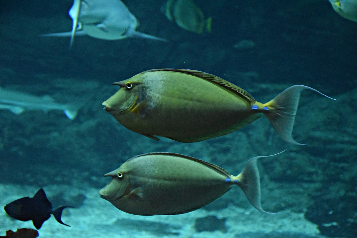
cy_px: 119
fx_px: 982
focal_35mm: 99
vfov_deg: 13.8
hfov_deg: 20.6
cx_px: 178
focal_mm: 66
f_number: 5
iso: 5600
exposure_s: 1/125
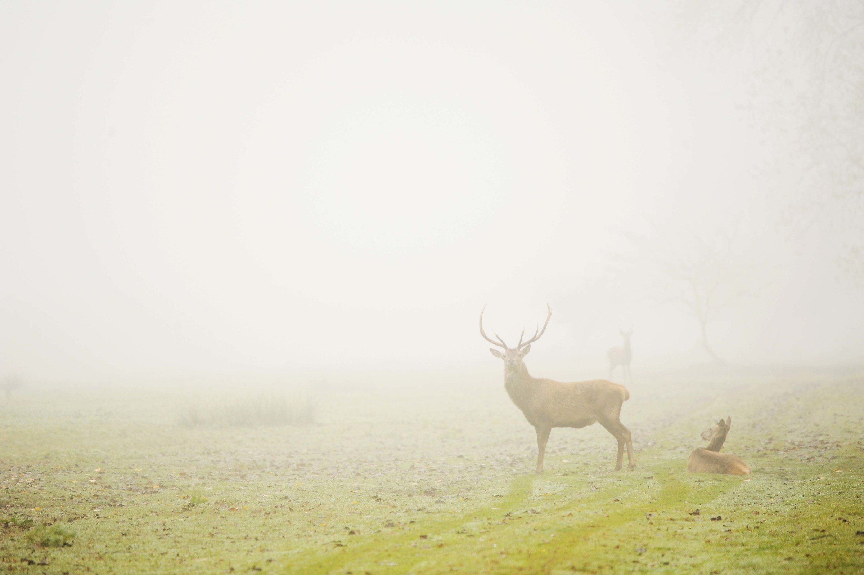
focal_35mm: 360
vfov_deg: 3.8
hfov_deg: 5.7
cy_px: 288
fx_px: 8633
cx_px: 432
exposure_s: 1/400
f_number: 5.6
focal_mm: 360
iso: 640
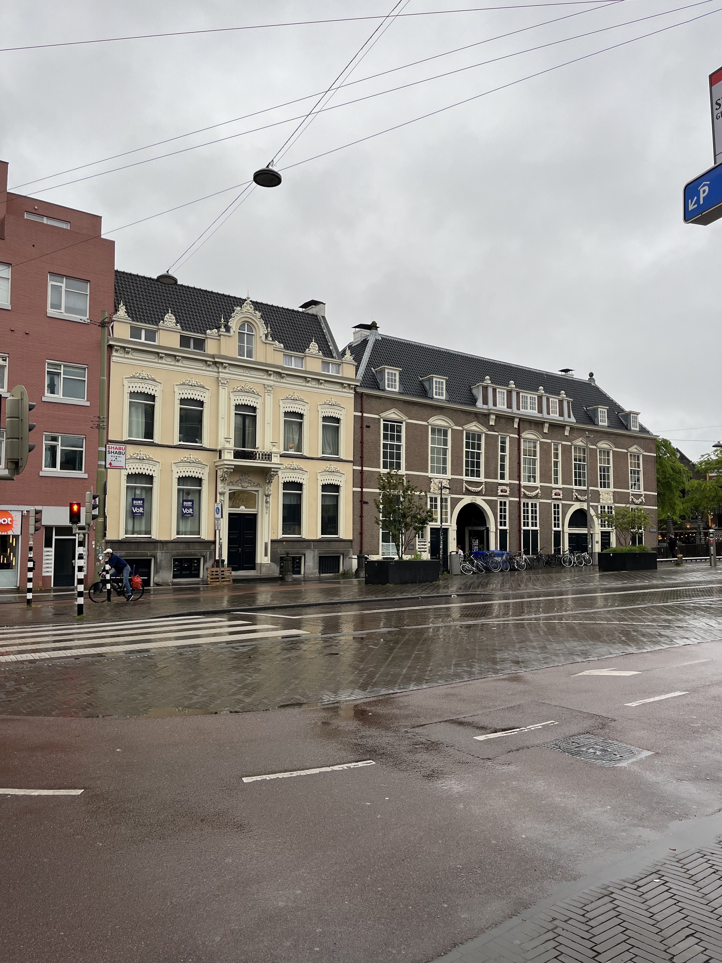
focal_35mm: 26
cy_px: 482
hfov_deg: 53.1
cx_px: 361
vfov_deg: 67.3
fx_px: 723
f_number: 1.6
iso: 50
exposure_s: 1/352
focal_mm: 5.1
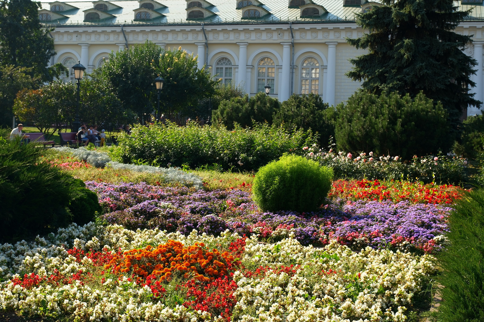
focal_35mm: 41
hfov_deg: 47.4
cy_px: 161
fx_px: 551
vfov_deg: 32.6
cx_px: 242
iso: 160
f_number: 8
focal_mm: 27
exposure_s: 1/170
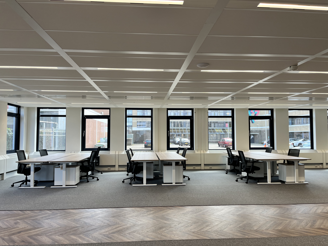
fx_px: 246
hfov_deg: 67.3
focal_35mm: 26
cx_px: 164
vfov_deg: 53.1
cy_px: 123
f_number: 1.6
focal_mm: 5.1
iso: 40
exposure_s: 1/100
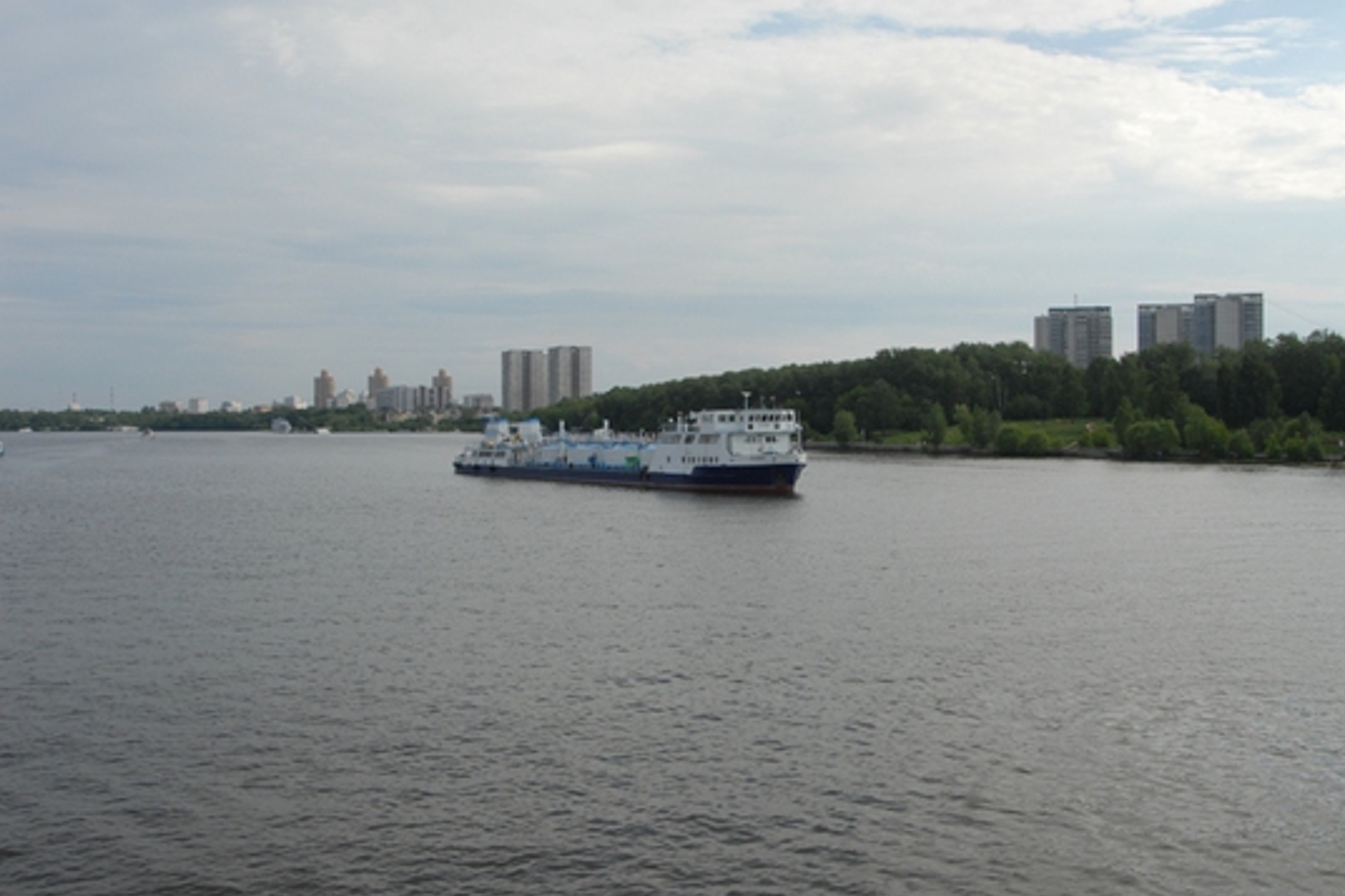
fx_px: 1382
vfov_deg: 35.9
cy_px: 448
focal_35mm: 37
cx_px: 680
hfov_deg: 51.9
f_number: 11
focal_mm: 24
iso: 250
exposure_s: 1/400
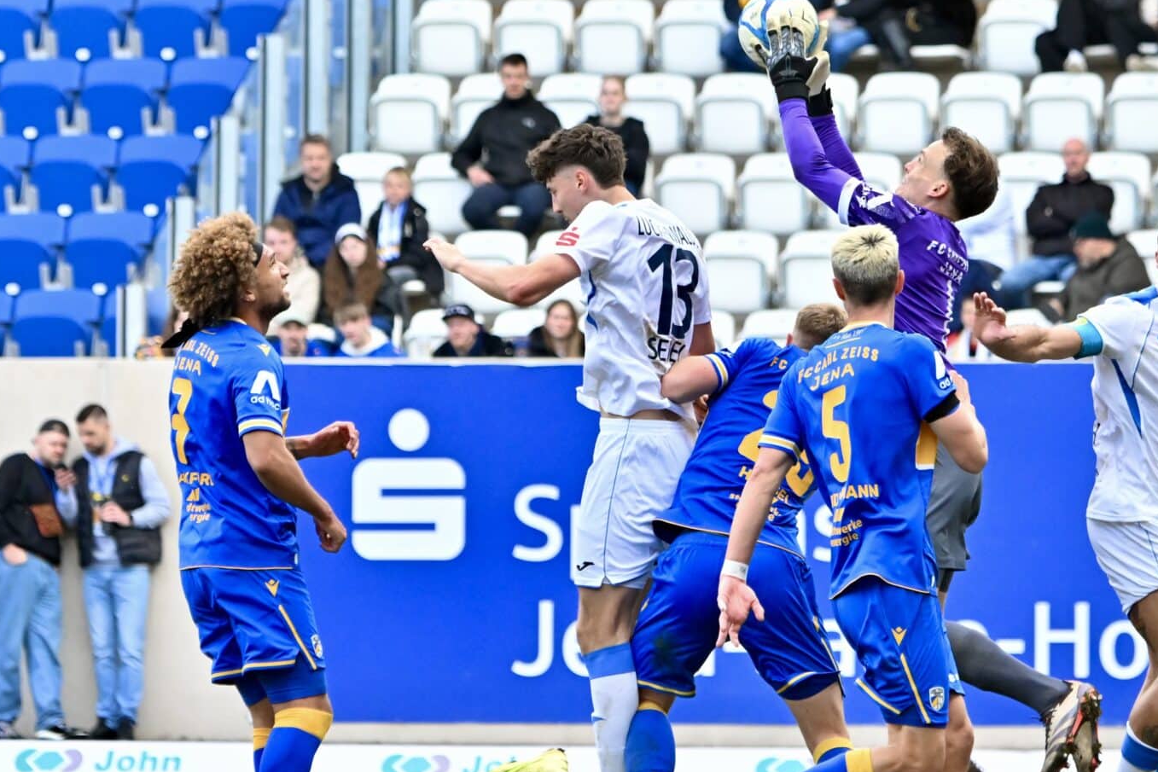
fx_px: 10680
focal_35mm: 332
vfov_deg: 4.1
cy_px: 443
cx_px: 718
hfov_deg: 6.2
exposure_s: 1/1600
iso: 2200
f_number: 5.3
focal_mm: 220
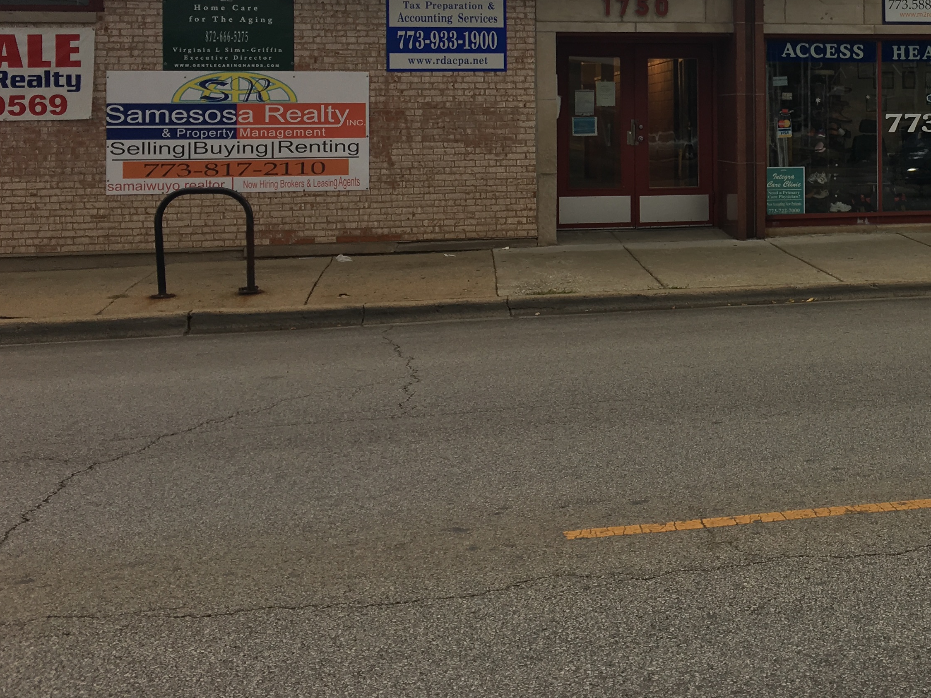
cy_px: 97
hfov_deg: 35.1
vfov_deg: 27.2
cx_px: 803
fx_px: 1398
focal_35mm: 52
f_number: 2.2
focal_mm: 4.15
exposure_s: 1/120
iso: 25
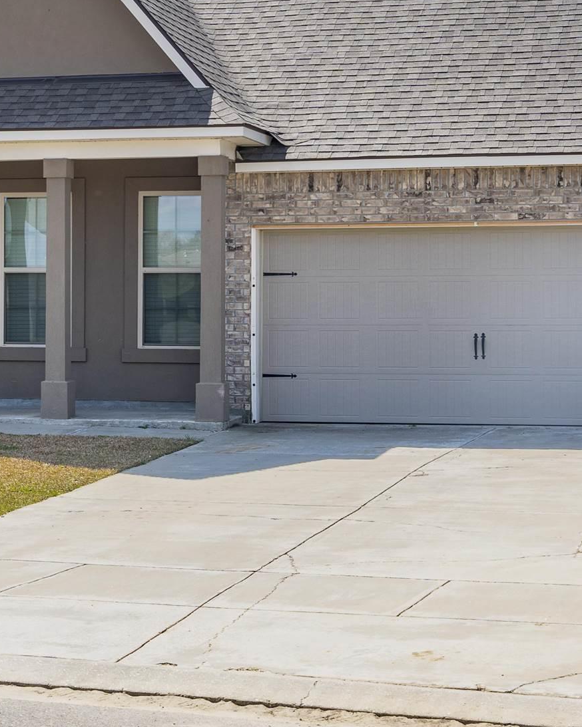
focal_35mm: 95
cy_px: 142
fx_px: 2046
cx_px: 151
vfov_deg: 19.9
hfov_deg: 16.1
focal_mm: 36
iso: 100
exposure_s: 1/125
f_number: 8
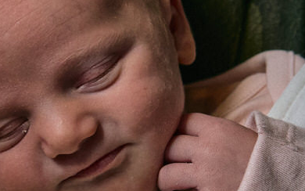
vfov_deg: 5.7
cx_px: -23
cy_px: 135
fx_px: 1912
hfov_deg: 9.0
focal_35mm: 230
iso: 1600
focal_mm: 55
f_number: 5
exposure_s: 1/125
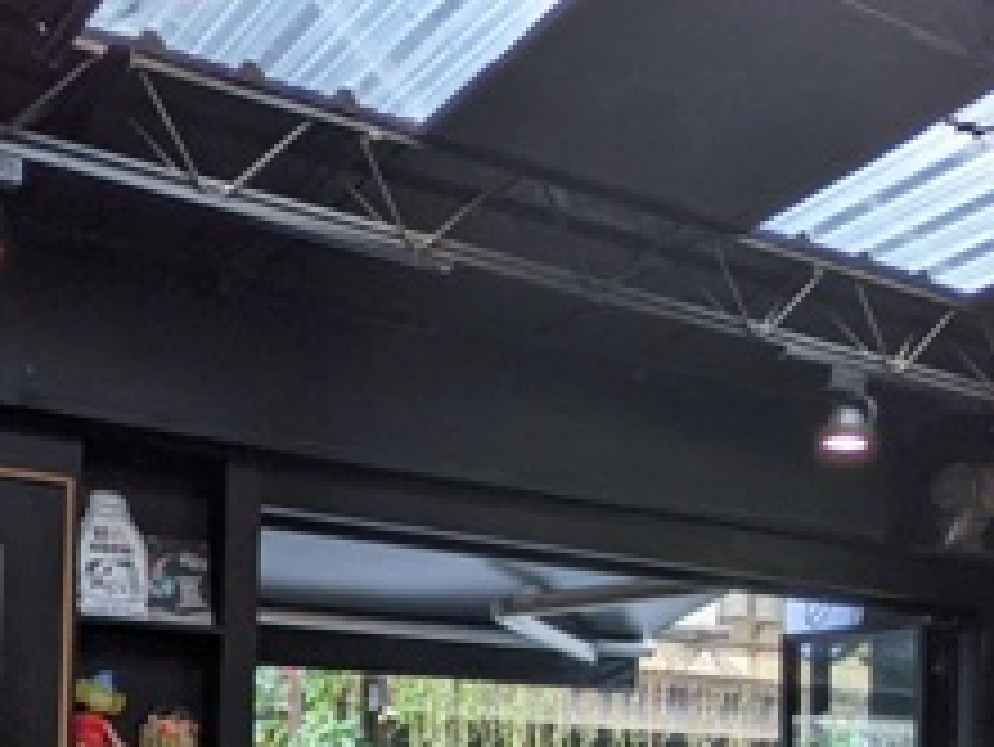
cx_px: 531
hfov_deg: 33.2
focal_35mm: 58
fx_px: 1666
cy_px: 810
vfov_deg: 23.7
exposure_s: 1/58.3
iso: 40
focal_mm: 2.22
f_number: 2.2
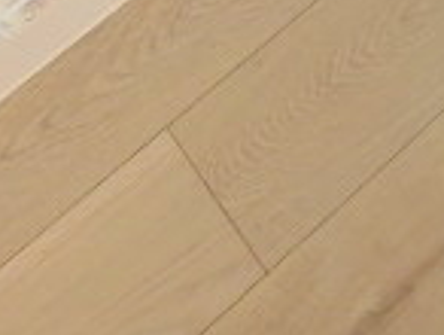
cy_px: -341
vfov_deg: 13.7
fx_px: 1182
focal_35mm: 92
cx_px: 702
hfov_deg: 18.4
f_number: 3.5
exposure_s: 1/30
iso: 200
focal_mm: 3.7
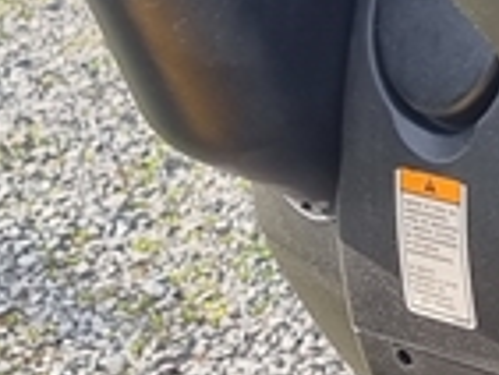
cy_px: 60
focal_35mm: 189
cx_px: 1019
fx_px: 2727
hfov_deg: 9.7
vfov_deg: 7.9
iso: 50
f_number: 1.8
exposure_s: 1/351
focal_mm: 5.4
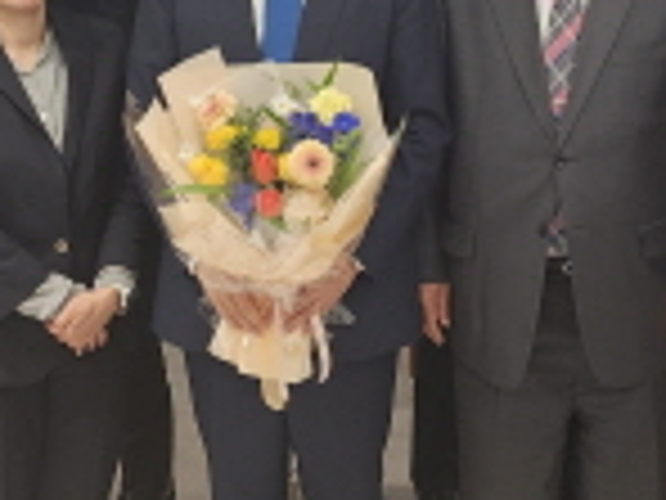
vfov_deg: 15.5
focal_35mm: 93
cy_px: -45
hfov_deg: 21.1
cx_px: 297
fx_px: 1789
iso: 160
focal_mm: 6.4
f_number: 1.8
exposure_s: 1/120
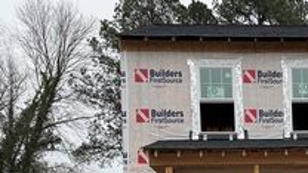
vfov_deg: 17.8
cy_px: 230
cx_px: 295
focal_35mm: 63
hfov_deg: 31.3
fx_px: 515
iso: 80
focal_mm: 6.76
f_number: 1.78
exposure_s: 1/757
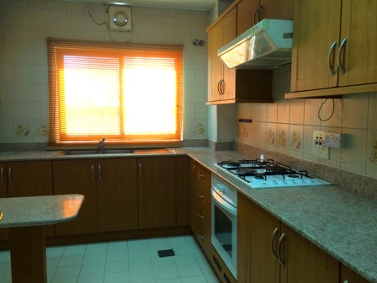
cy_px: 142
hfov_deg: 61.7
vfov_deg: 48.2
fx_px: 316
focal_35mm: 29
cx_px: 188
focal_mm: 4.15
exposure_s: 1/33
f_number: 2.2
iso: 50
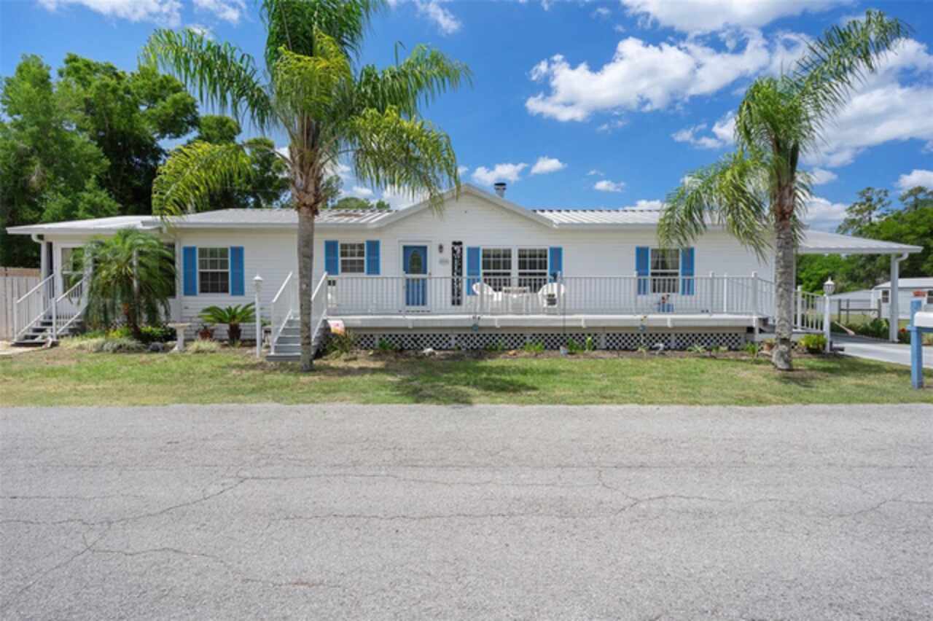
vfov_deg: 67.3
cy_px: 310
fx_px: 466
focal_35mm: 18
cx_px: 466
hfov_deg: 90.0
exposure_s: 1/500
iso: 400
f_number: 8
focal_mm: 18
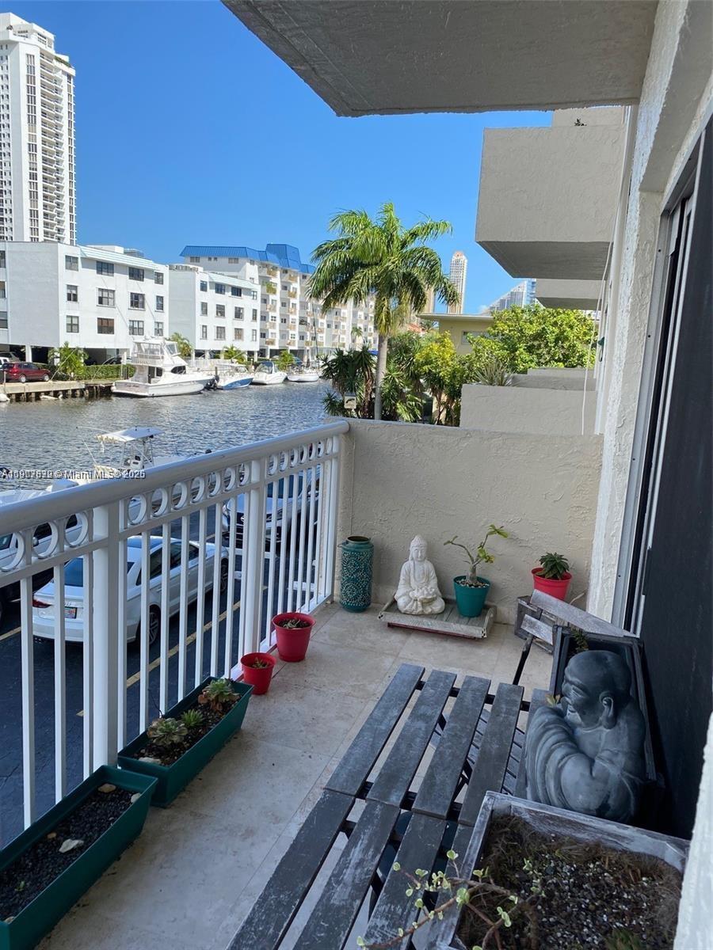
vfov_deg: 67.3
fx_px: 714
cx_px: 356
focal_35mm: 26
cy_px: 475
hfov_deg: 53.1
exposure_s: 1/1653
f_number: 1.8
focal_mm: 4.25
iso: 32
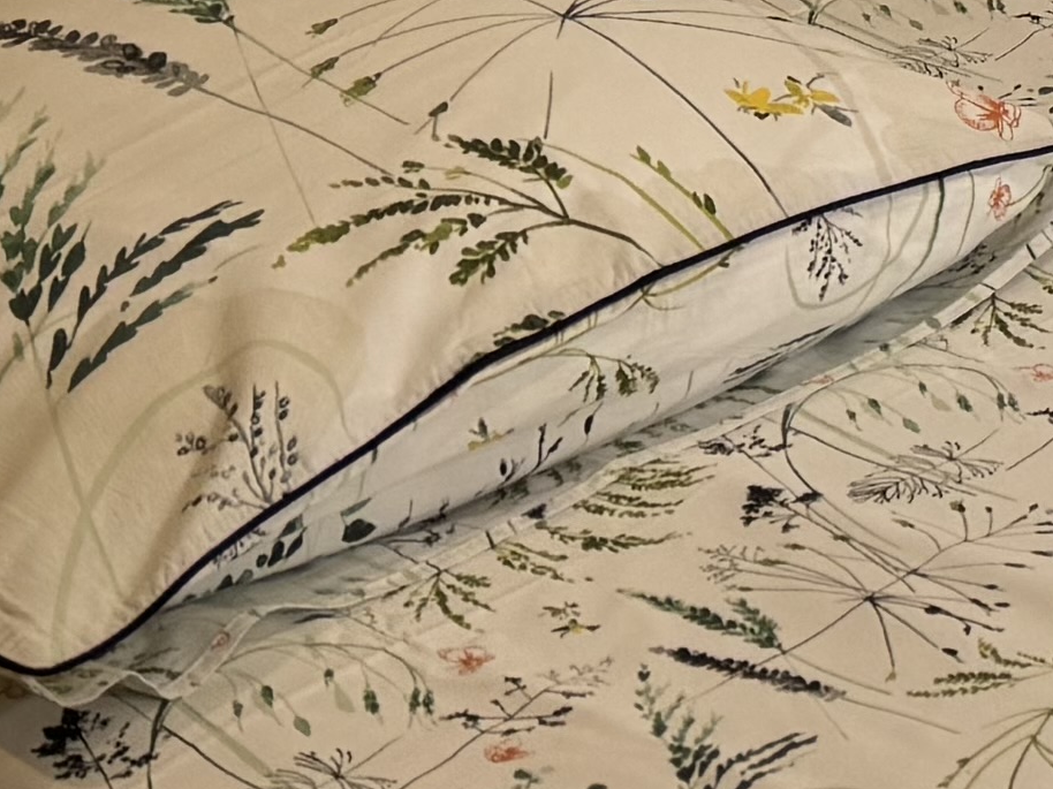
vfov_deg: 8.9
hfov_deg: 11.7
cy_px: -1106
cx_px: 2182
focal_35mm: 150
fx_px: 4562
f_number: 1.78
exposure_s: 1/100
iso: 50
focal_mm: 6.76
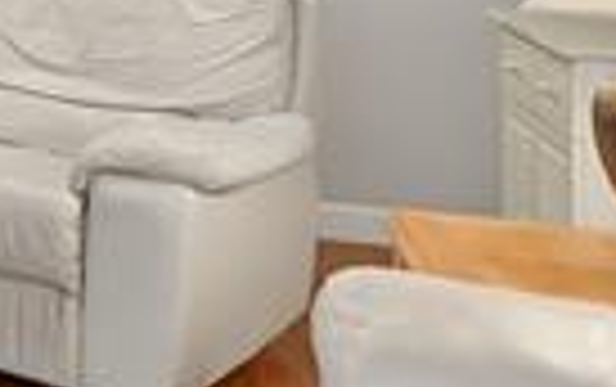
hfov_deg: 17.4
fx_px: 1395
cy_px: -200
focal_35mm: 83
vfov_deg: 14.6
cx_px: -634
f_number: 8
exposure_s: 1/30
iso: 400
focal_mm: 14
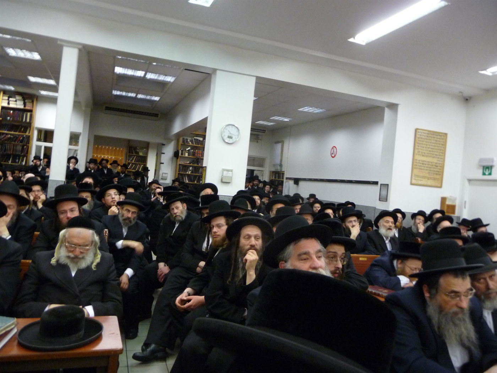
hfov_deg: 63.4
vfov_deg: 49.7
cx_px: 248
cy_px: 186
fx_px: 402
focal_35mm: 28
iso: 400
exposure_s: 1/30
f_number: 3.3
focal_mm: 4.7
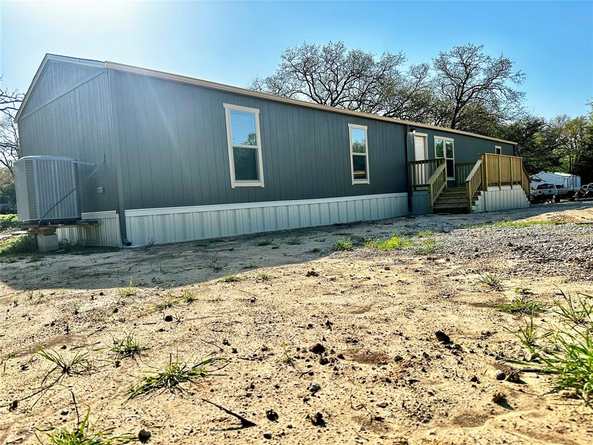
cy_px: 222
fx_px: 411
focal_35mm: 24
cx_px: 296
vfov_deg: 56.8
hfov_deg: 71.6
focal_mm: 6.86
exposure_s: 1/2353
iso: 80
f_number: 1.78
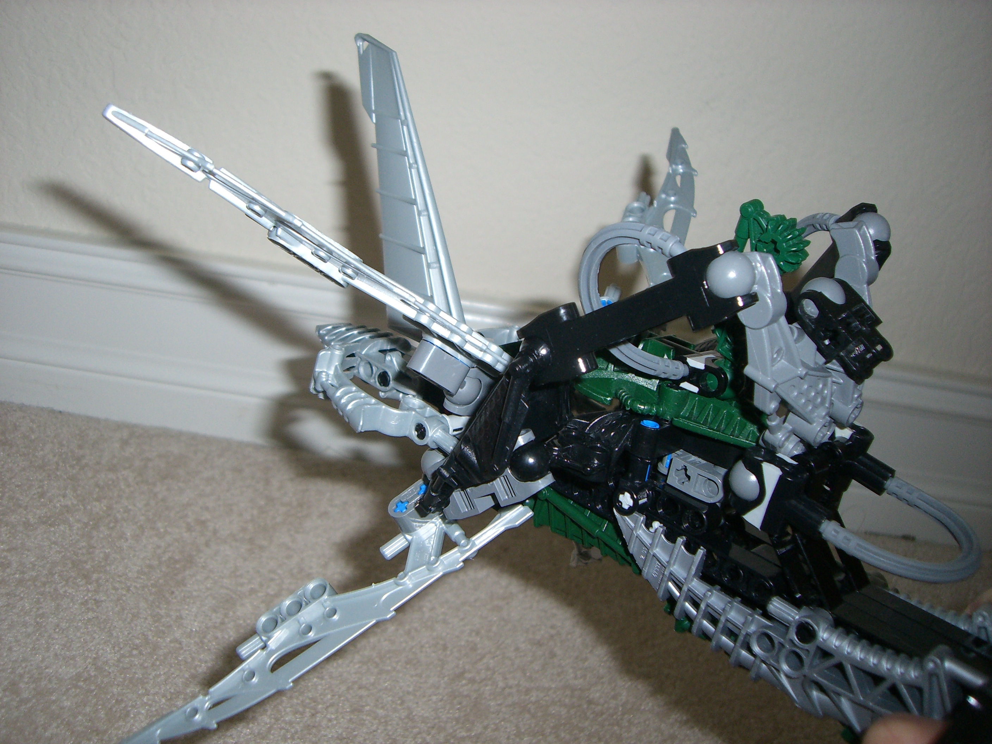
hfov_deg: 49.0
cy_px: 372
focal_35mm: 38
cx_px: 496
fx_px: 1089
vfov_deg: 37.7
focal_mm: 6.2
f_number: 2.7
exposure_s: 1/60
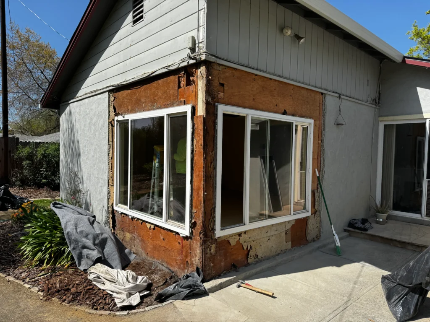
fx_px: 298
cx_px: 215
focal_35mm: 24
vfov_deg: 56.8
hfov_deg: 71.6
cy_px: 161
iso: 80
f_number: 1.78
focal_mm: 6.76
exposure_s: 1/4310
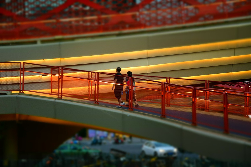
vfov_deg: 14.7
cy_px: 84
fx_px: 648
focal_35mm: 93
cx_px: 126
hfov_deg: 21.9
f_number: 5.3
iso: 1600
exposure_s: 1/100
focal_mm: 62
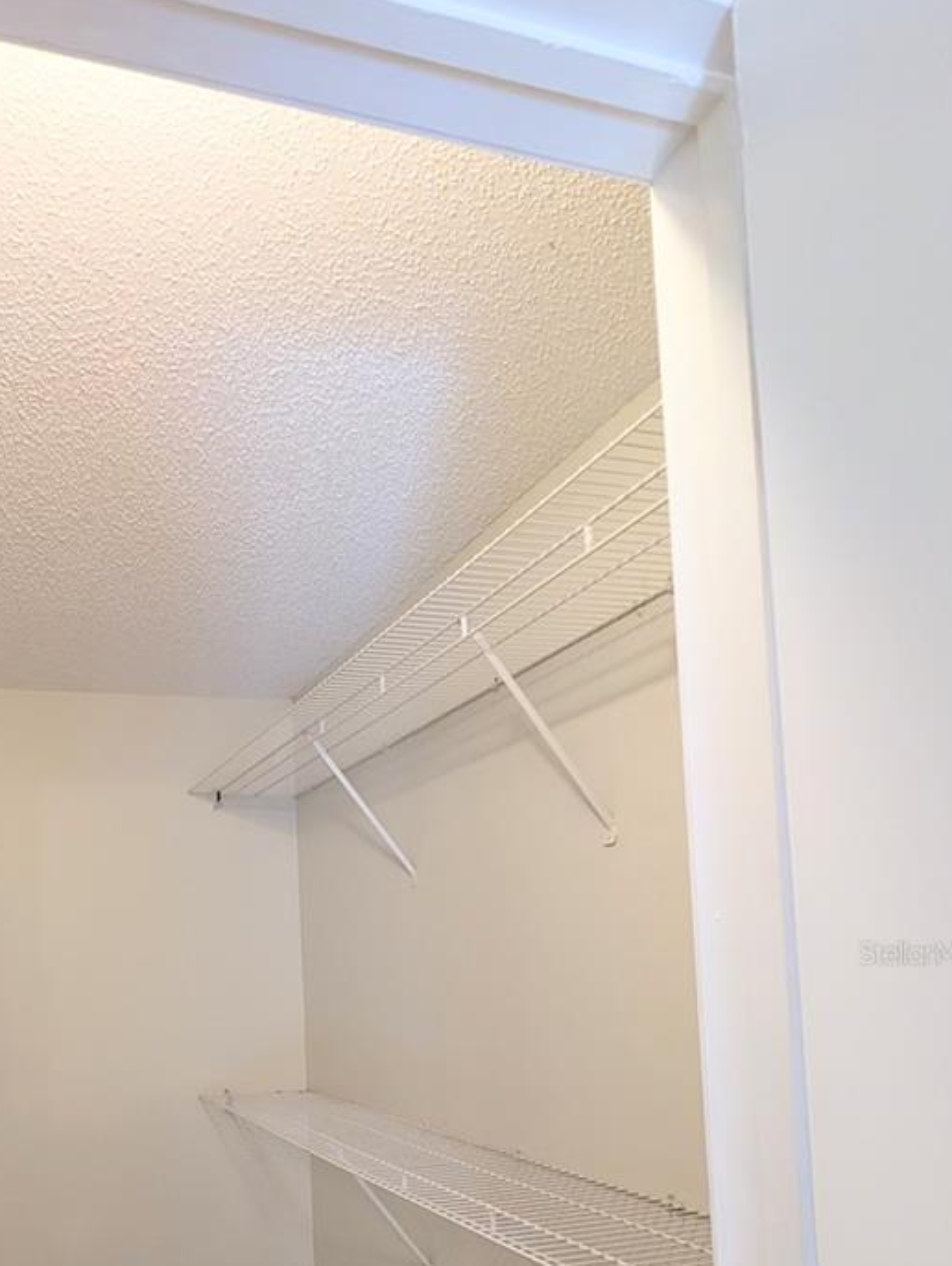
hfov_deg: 57.5
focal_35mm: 21
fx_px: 769
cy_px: 952
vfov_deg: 73.3
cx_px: 158
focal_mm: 2.02
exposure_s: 1/120
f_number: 1.7
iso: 423
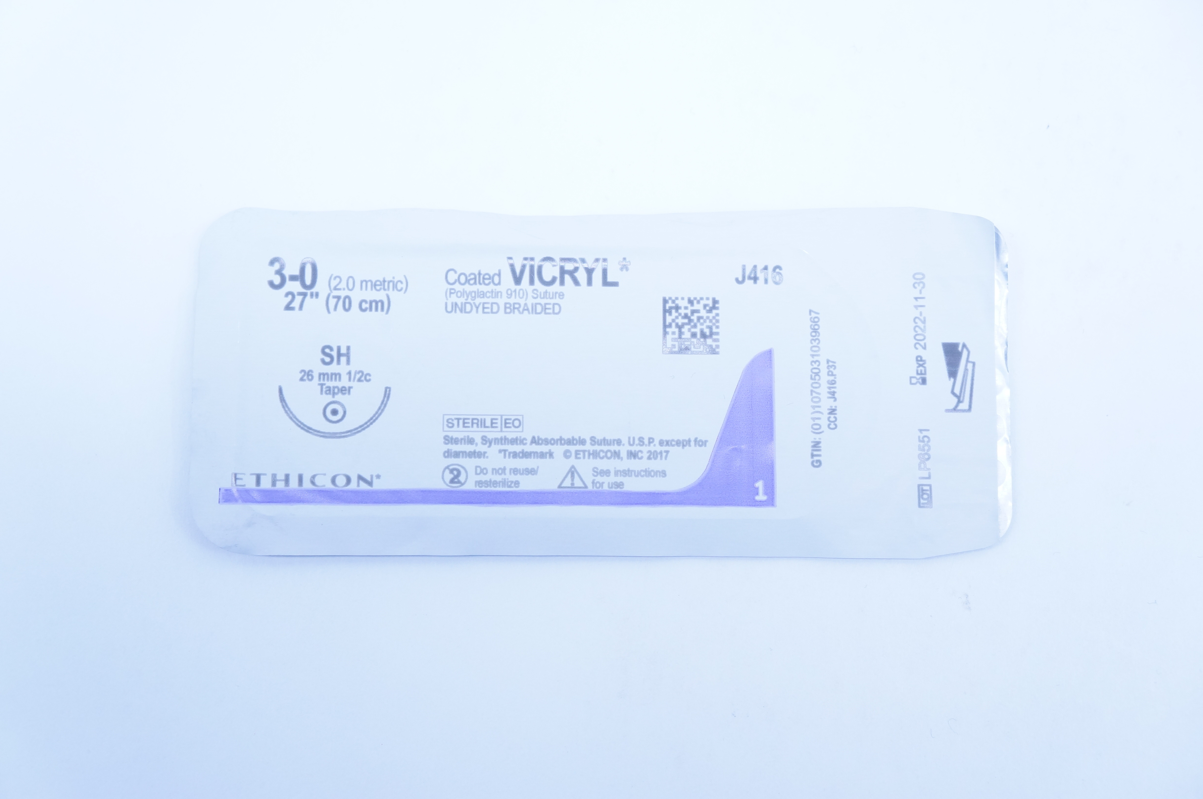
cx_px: 602
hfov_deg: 40.0
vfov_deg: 27.2
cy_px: 400
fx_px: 1652
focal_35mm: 50
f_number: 4.5
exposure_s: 1/160
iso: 800
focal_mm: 33
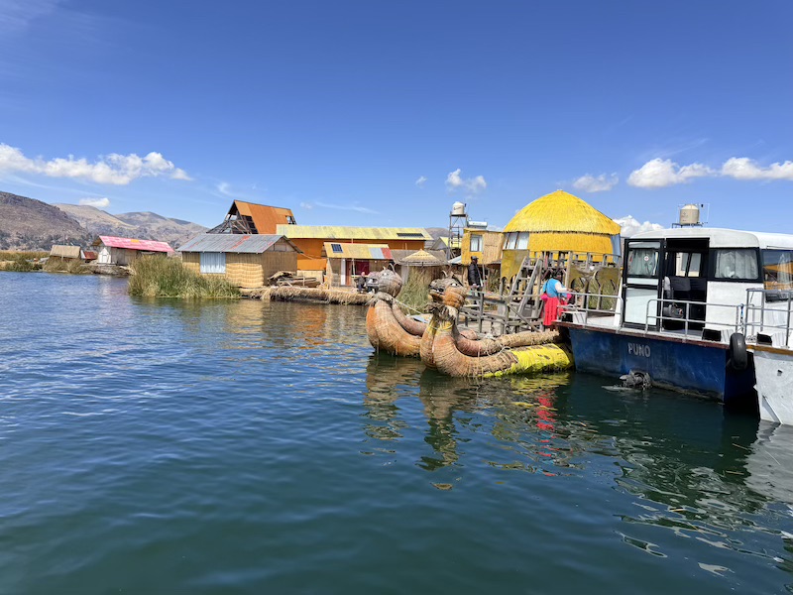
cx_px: 396
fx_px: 550
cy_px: 298
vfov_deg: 56.8
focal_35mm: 24
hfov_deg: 71.6
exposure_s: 1/4405
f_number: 1.78
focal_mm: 6.76
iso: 80
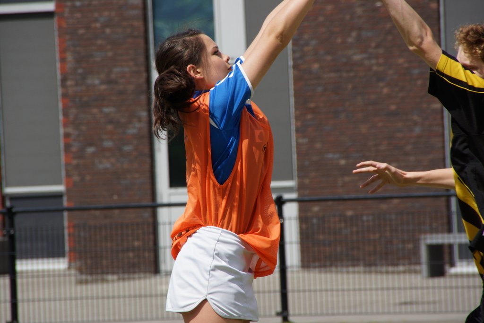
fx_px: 5042
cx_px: 242
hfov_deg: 5.5
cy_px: 162
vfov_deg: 3.7
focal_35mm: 375
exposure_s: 1/500
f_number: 10
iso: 200
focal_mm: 250
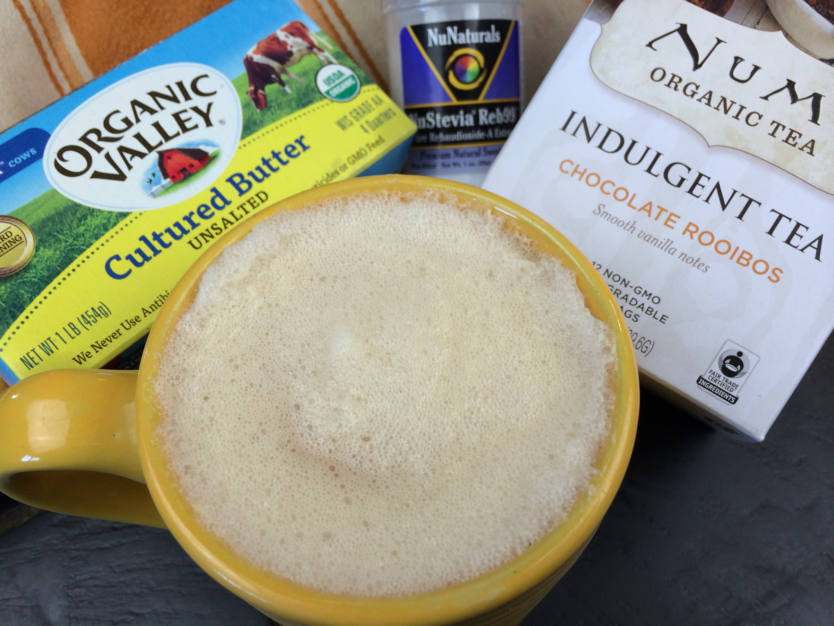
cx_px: 417
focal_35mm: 30
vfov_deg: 46.8
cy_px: 313
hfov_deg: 60.0
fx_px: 723
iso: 32
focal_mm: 4.12
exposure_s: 1/60
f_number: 2.2
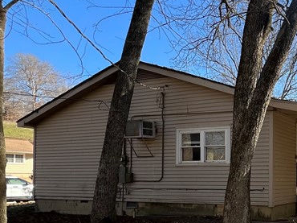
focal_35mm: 36
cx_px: 327
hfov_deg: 41.1
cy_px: 169
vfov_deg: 38.5
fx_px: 309
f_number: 1.8
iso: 32
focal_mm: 1.57
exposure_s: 1/371
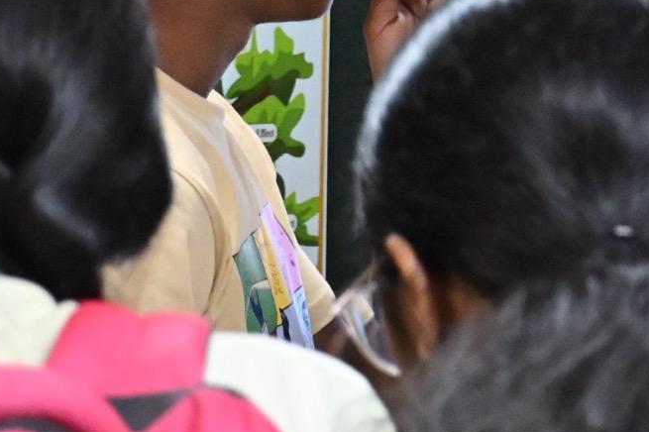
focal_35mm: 275
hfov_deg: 7.4
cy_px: -109
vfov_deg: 5.0
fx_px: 4955
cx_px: 906
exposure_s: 1/80
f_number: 4.5
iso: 5600
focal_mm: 50
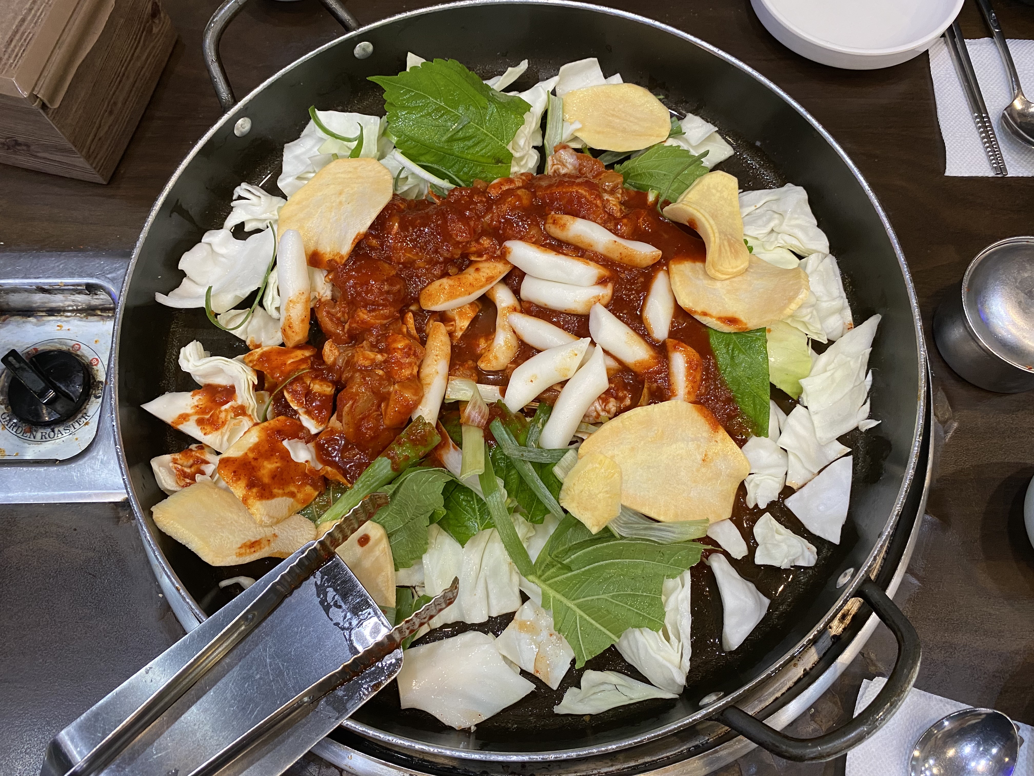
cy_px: 388
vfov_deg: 53.1
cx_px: 517
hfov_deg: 67.3
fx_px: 777
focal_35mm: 26
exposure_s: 1/60
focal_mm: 4.25
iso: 250
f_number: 1.8
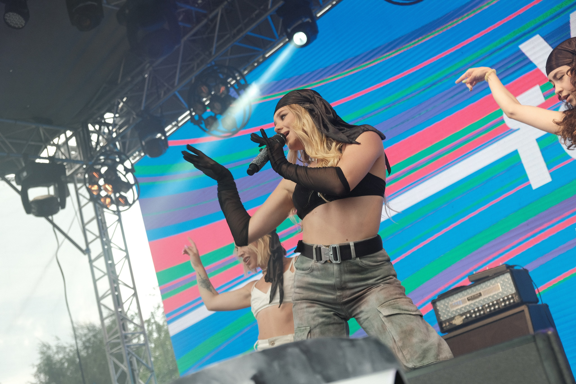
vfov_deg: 25.1
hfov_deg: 36.9
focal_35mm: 54
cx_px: 288
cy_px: 192
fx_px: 864
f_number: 4
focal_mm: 35.8
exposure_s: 1/500
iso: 400
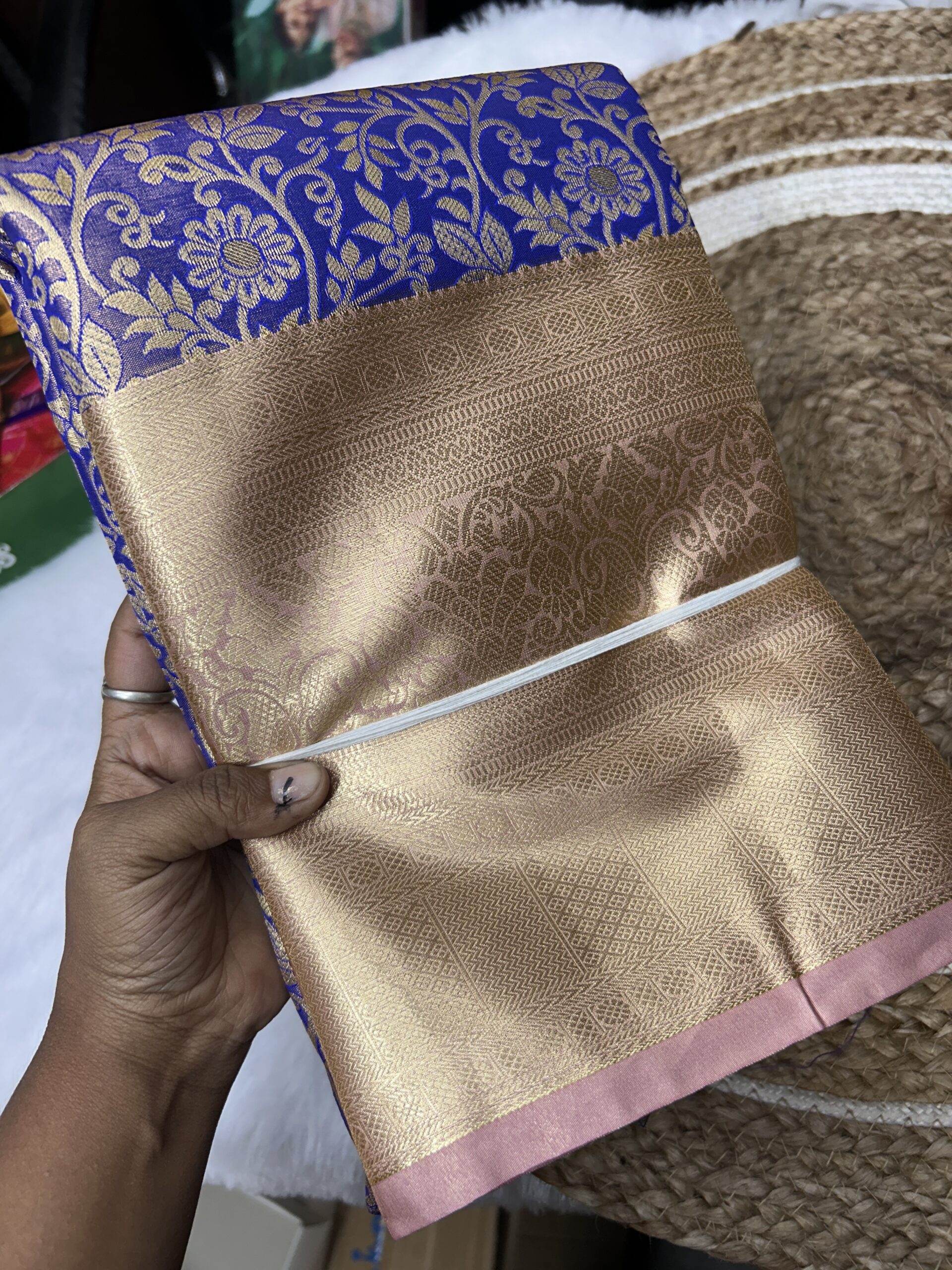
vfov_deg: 67.3
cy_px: 635
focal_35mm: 26
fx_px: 953
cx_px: 476
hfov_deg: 53.1
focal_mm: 5.7
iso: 50
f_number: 1.5
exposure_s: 1/100
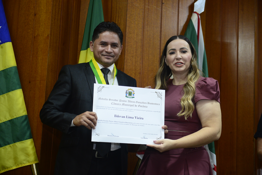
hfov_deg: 28.8
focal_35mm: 70
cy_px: 88
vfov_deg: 19.5
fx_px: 510
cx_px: 131
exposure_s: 1/125
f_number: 2.8
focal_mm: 70
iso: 2000
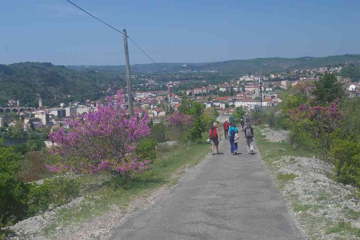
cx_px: 180
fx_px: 570
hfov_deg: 35.1
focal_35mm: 57
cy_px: 120
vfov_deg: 23.8
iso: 200
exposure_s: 1/160
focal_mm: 38
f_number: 11
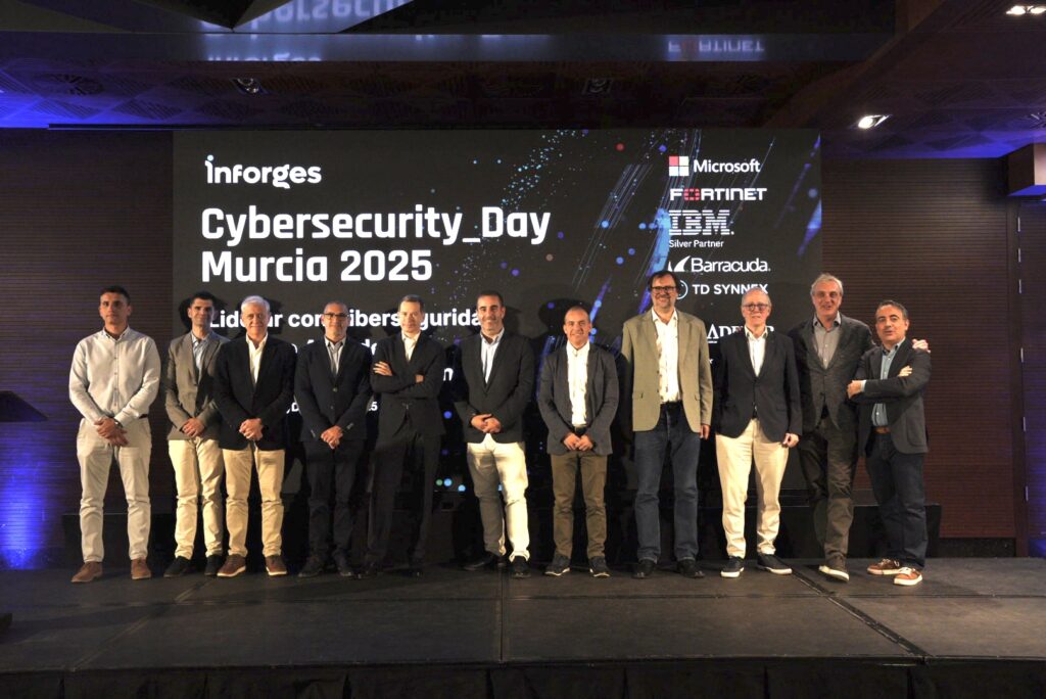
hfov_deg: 56.8
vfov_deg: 39.7
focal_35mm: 33
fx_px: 968
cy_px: 350
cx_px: 523
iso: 5000
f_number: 7.1
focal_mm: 33.3
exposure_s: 1/160
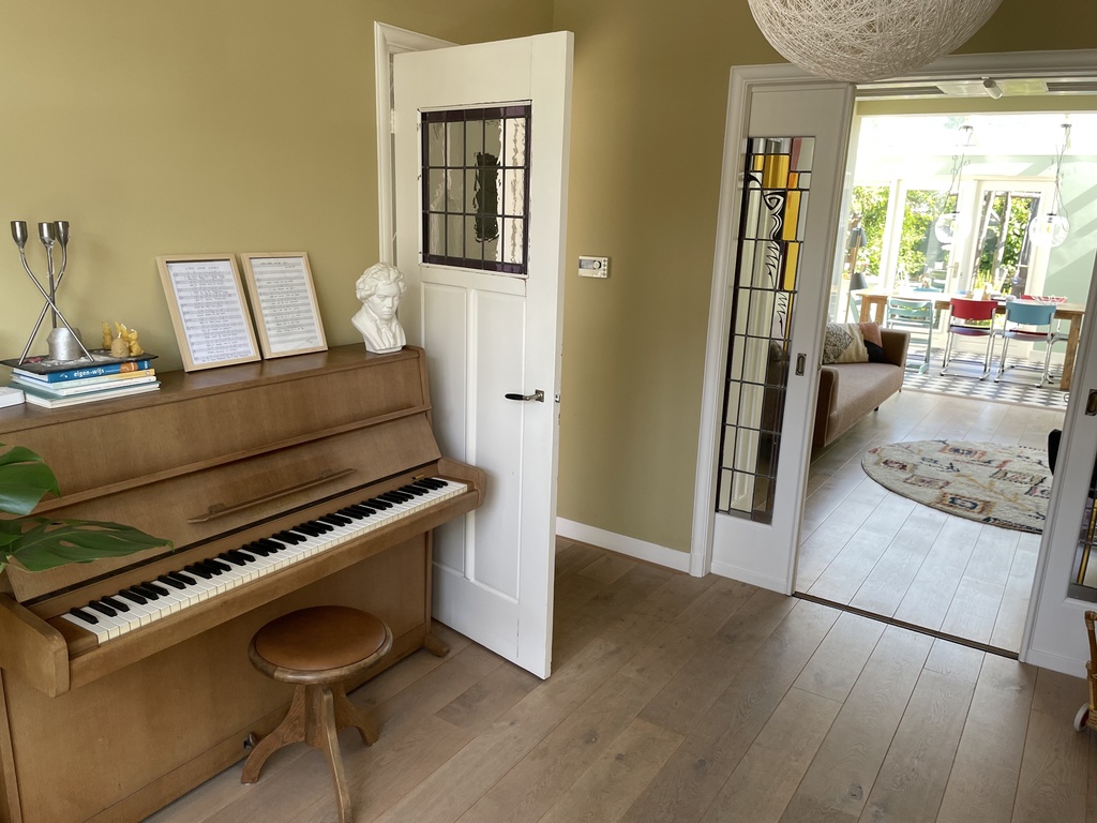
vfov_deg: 53.1
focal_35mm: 26
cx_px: 548
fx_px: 824
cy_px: 412
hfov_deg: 67.3
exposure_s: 1/121
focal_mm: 4.2
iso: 80
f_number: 1.6
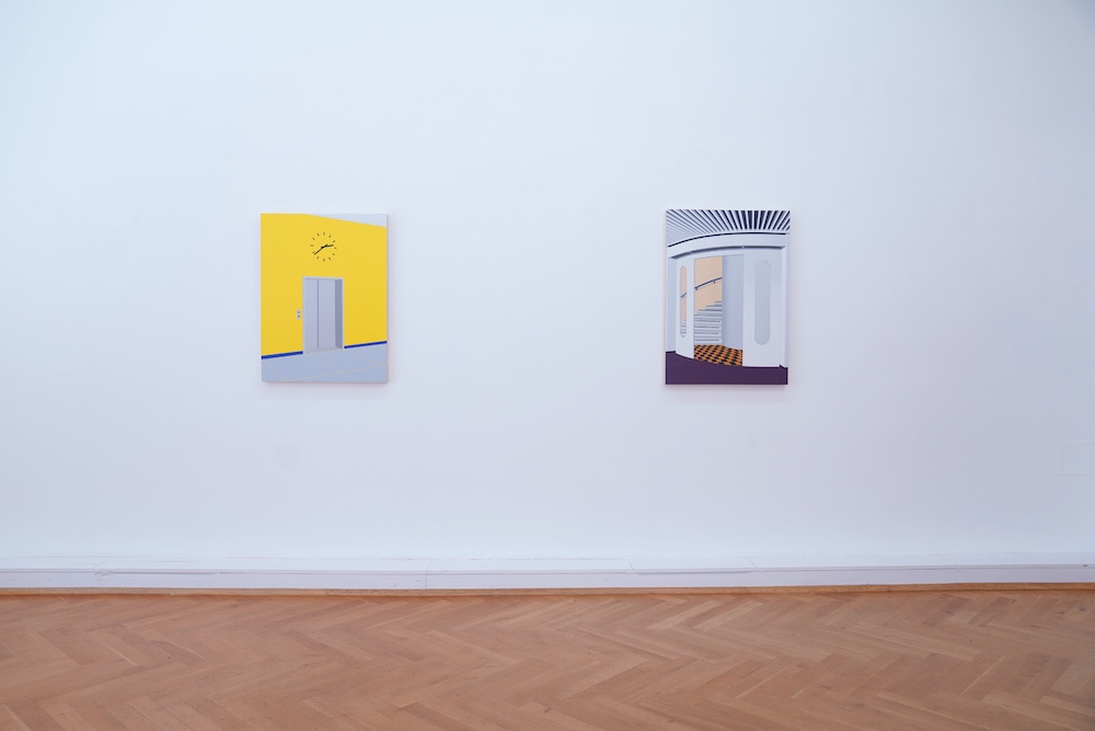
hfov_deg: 63.7
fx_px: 882
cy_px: 366
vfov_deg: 45.0
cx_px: 548
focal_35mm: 29
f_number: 3.5
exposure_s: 1/50
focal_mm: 29
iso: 100
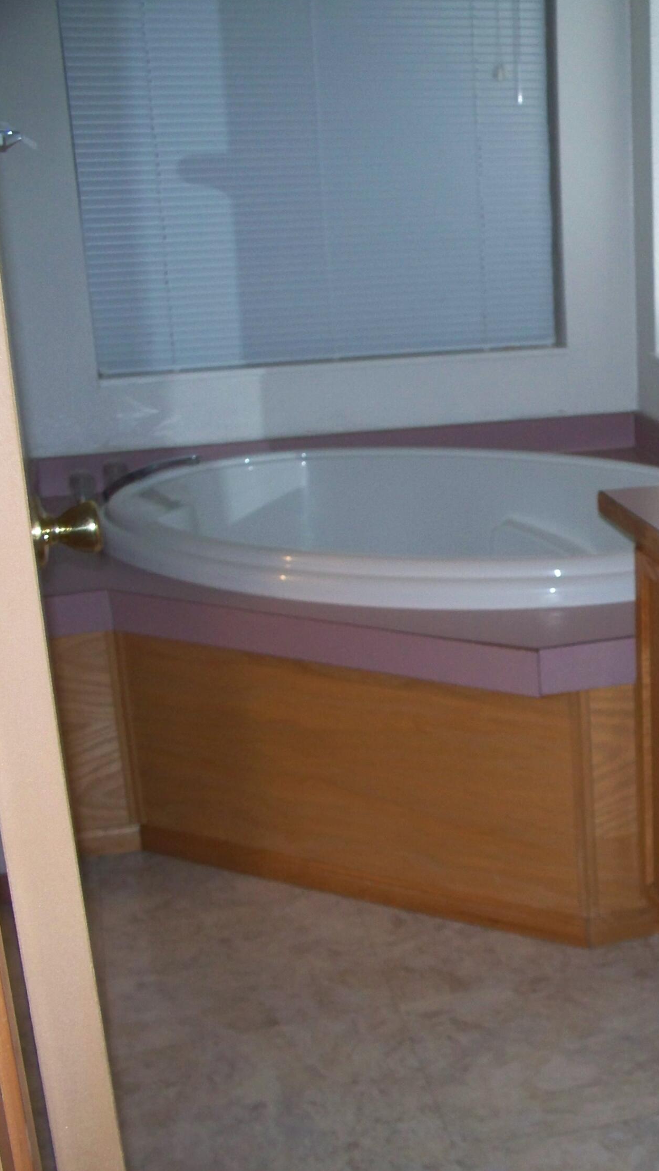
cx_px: 773
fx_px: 1646
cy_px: 583
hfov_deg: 21.2
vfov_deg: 39.2
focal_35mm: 53
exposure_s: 1/30
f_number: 2.8
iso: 200
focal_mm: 7.54
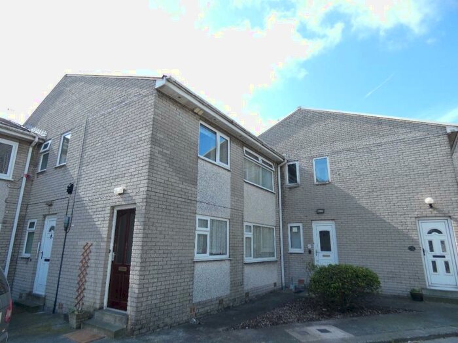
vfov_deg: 66.0
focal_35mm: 20
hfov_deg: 81.7
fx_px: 265
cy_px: 172
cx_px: 229
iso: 80
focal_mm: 3.6
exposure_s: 1/500
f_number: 2.8
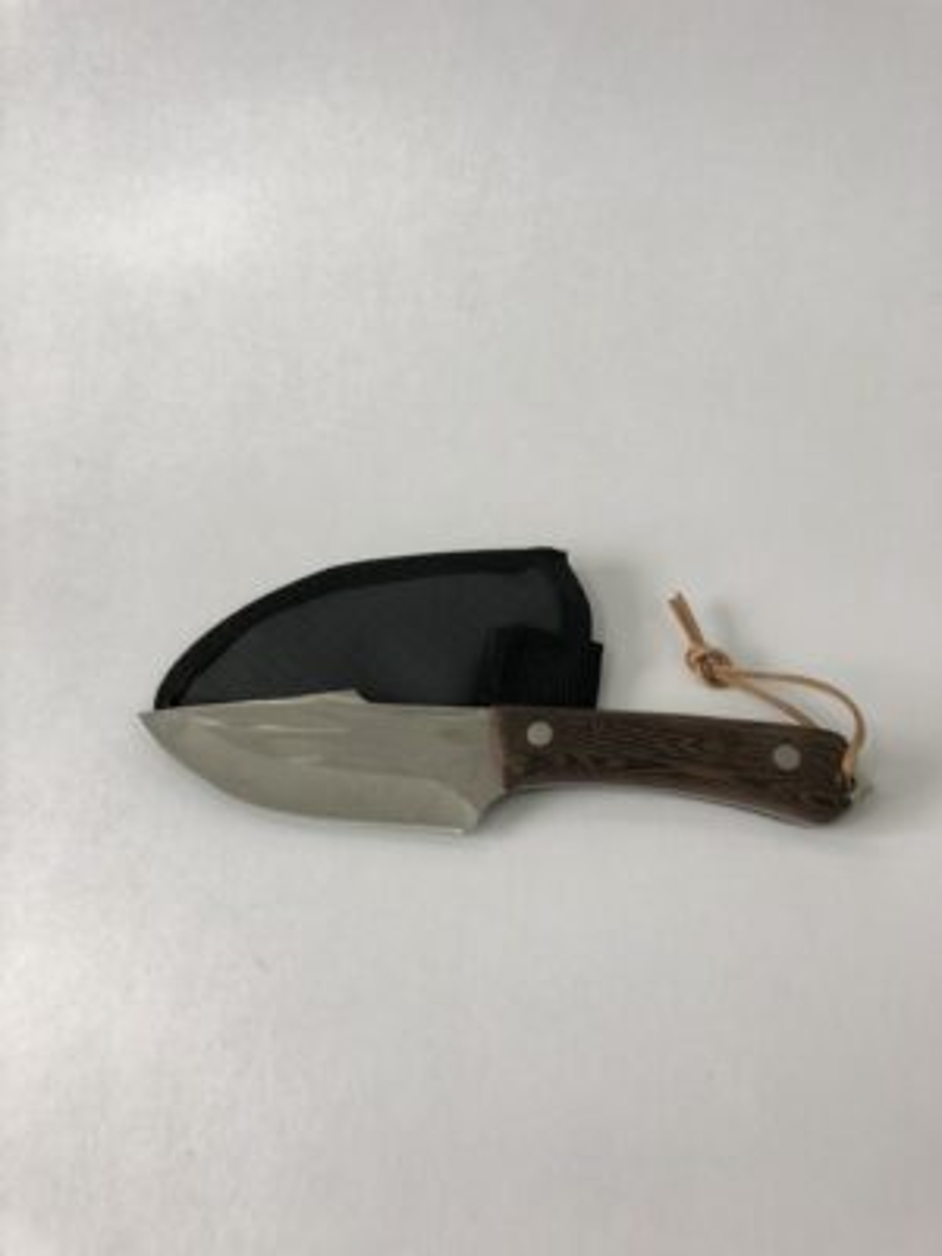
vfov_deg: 63.4
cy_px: 628
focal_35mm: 28
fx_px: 1016
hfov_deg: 49.7
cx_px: 471
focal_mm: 3.99
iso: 20
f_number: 1.8
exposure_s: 1/33
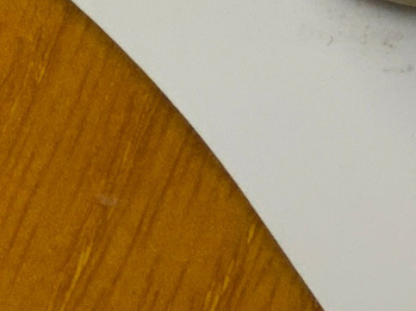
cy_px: -316
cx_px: -1030
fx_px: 2557
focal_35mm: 213
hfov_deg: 7.5
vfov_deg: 6.7
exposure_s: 1/100
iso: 40
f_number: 1.8
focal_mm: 3
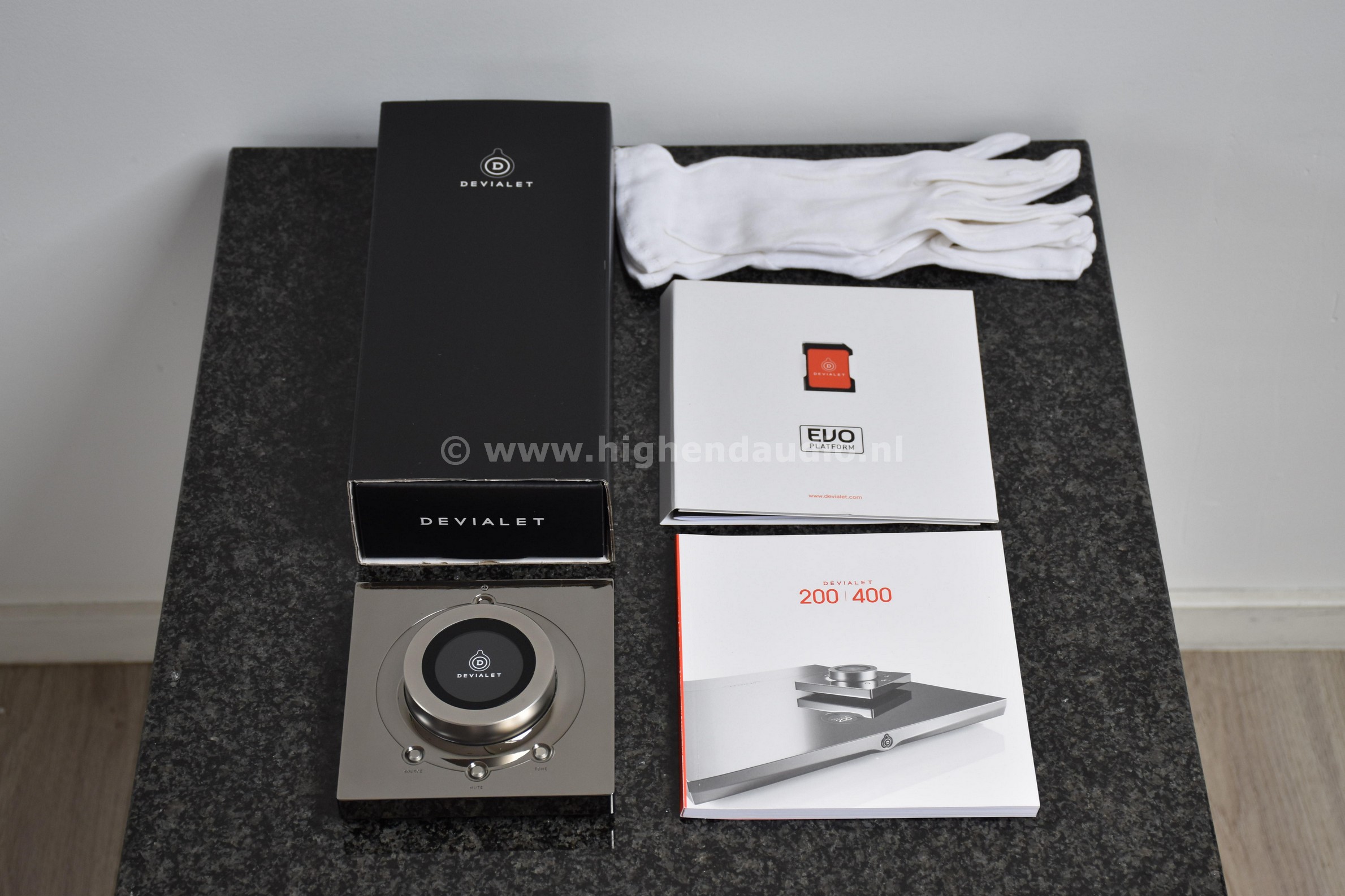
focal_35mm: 72
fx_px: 2690
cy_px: 448
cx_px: 672
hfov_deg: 28.1
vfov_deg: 18.9
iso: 400
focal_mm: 48
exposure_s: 1/160
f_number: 6.3
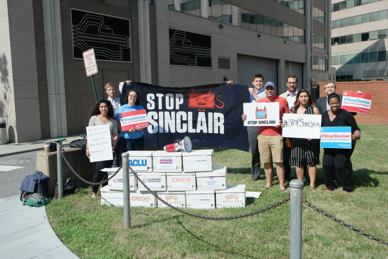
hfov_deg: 54.4
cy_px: 130
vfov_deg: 37.9
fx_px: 377
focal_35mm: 35
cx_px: 194
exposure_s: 1/400
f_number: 8
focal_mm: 23
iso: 100
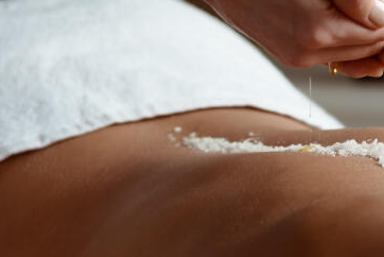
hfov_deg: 8.8
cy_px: 169
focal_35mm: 232
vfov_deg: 5.9
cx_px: 336
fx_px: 2477
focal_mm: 105
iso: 100
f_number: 4
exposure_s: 1/160
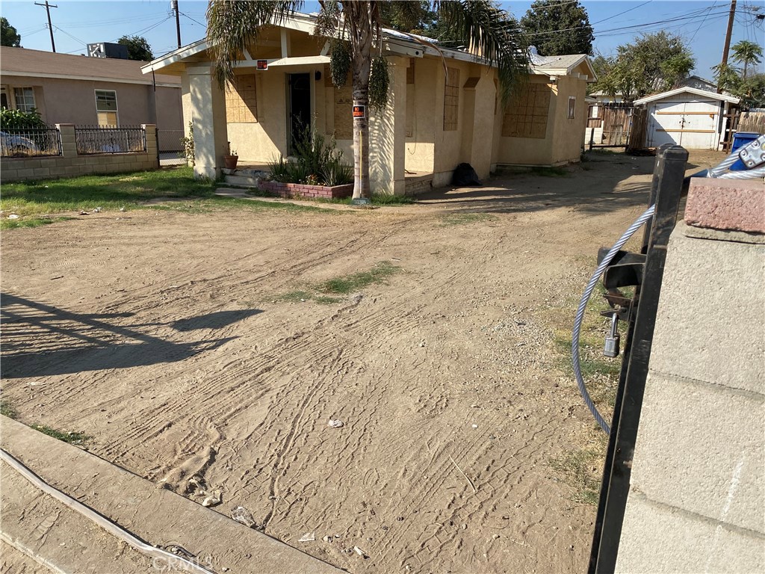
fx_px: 575
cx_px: 382
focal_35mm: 26
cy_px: 287
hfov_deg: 67.3
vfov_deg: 53.1
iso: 32
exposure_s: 1/2688
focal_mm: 4.25
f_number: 1.8
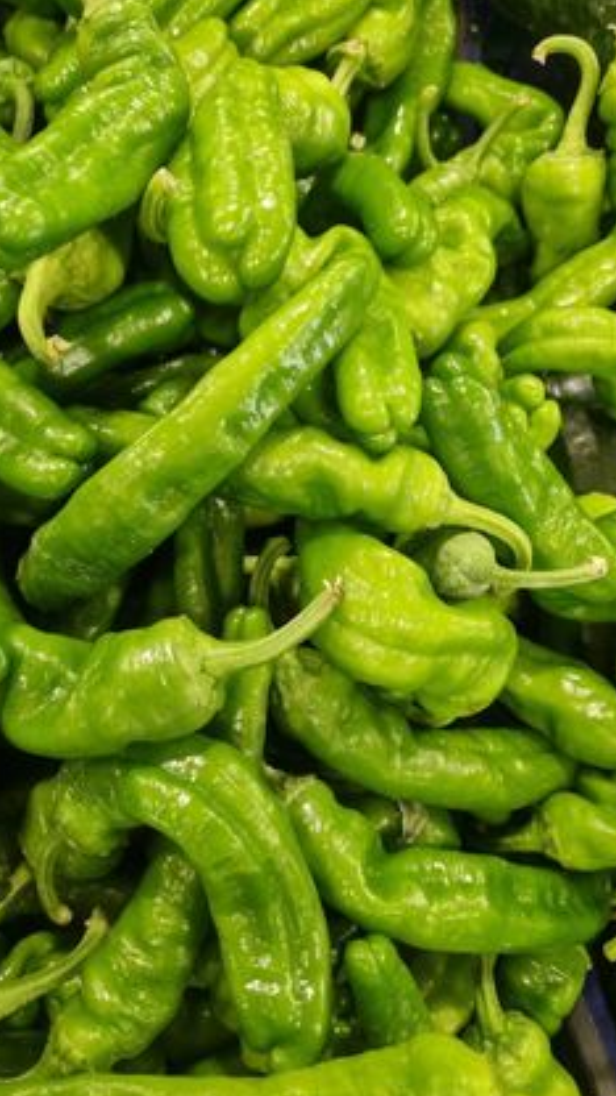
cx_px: 237
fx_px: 842
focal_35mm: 29
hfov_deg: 39.9
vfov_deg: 66.1
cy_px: 551
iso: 250
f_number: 1.8
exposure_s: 1/100
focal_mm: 5.4
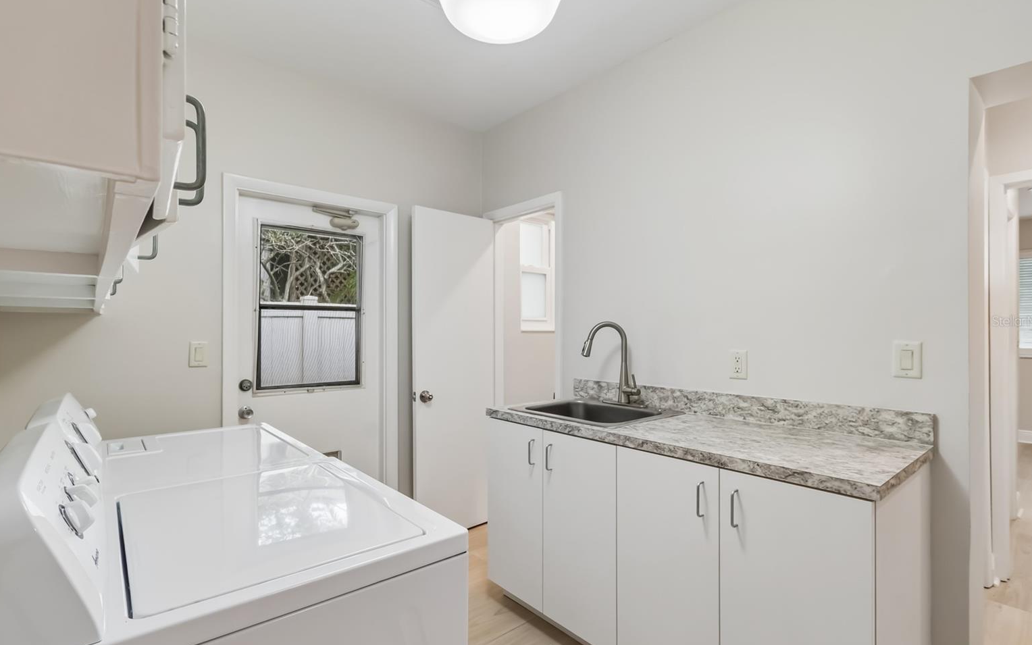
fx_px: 450
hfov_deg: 97.8
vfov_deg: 71.3
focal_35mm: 16
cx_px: 512
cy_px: 321
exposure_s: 1/8
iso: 100
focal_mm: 10
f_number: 7.1
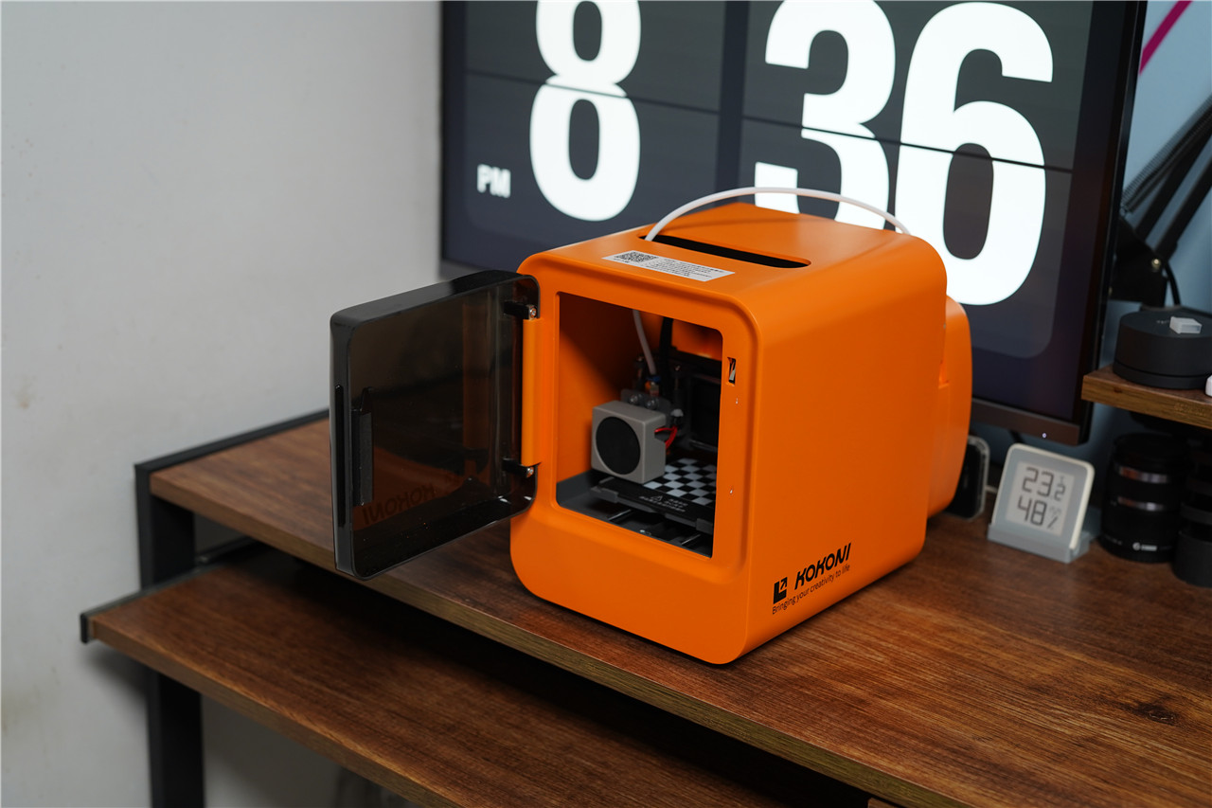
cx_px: 606
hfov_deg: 39.6
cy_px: 404
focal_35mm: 50
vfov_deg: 27.0
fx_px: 1683
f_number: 3.5
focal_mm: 50
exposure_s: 1/50
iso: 800
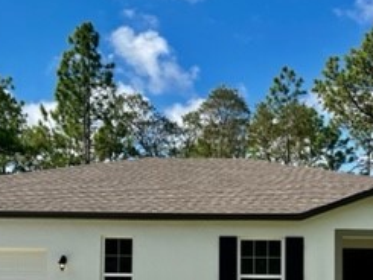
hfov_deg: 28.5
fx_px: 733
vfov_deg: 21.1
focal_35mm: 68
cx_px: 196
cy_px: 259
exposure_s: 1/3968
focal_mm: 5.7
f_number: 1.5
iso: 50
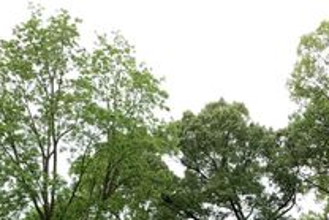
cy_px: 270
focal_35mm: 65
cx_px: 266
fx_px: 594
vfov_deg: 19.6
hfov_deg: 30.2
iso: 50
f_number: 1.8
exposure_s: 1/121
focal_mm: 4.25
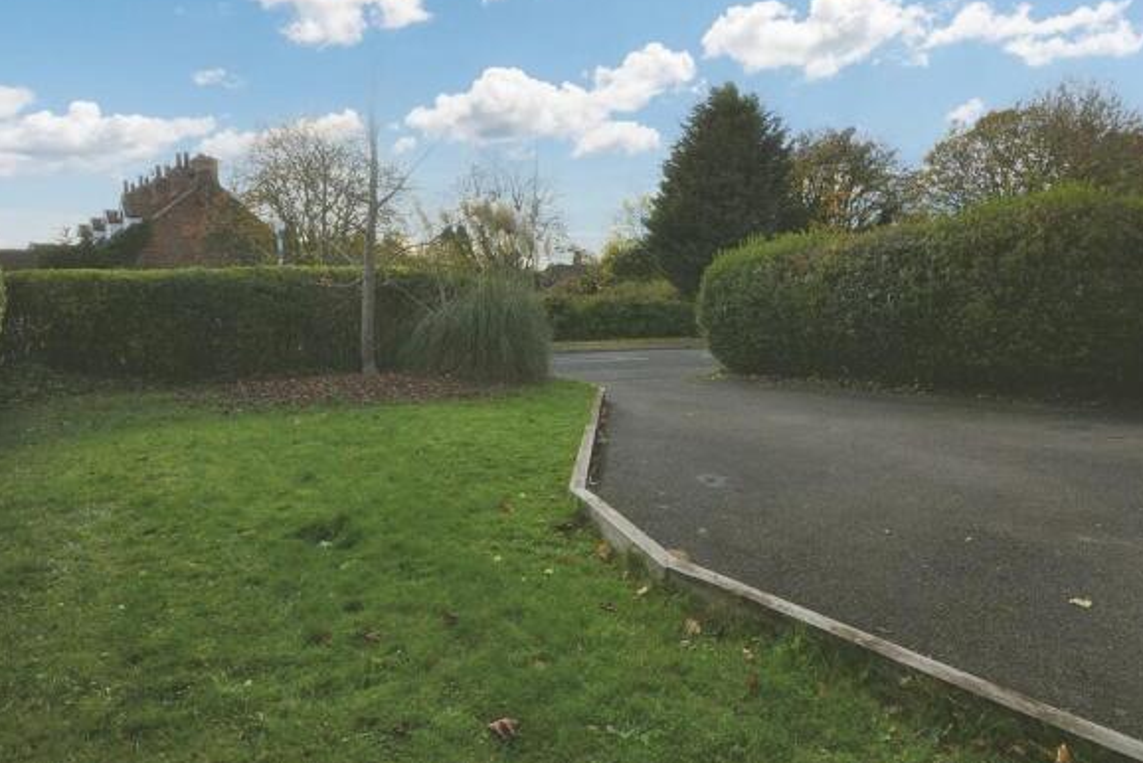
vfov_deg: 70.3
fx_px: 540
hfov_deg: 93.1
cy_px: 339
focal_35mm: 17
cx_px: 537
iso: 100
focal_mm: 10
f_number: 9
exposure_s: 1/320
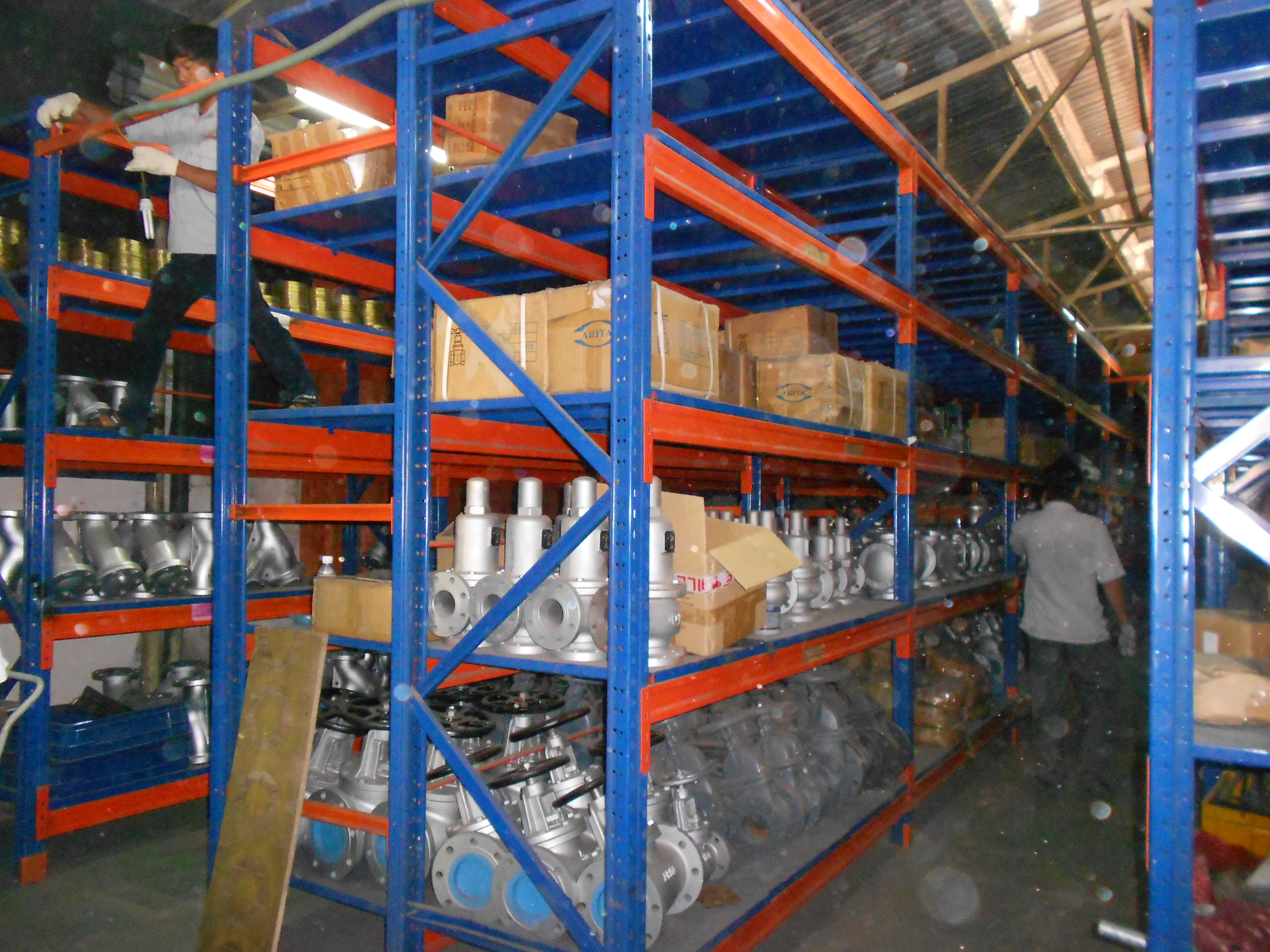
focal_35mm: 26
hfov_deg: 67.3
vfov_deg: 53.1
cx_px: 635
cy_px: 476
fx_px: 954
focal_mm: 4.6
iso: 800
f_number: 3.2
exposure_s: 1/25
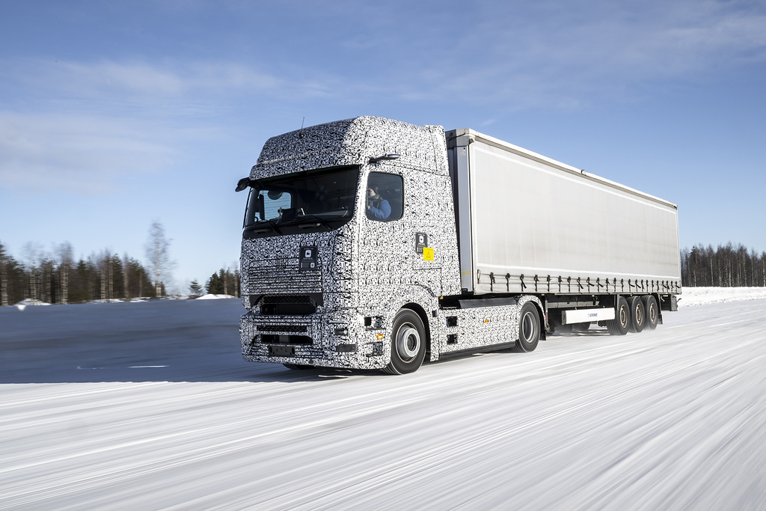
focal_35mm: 32
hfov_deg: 59.5
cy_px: 256
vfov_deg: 41.7
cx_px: 383
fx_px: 670
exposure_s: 1/13
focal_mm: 31.5
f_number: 22
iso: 64
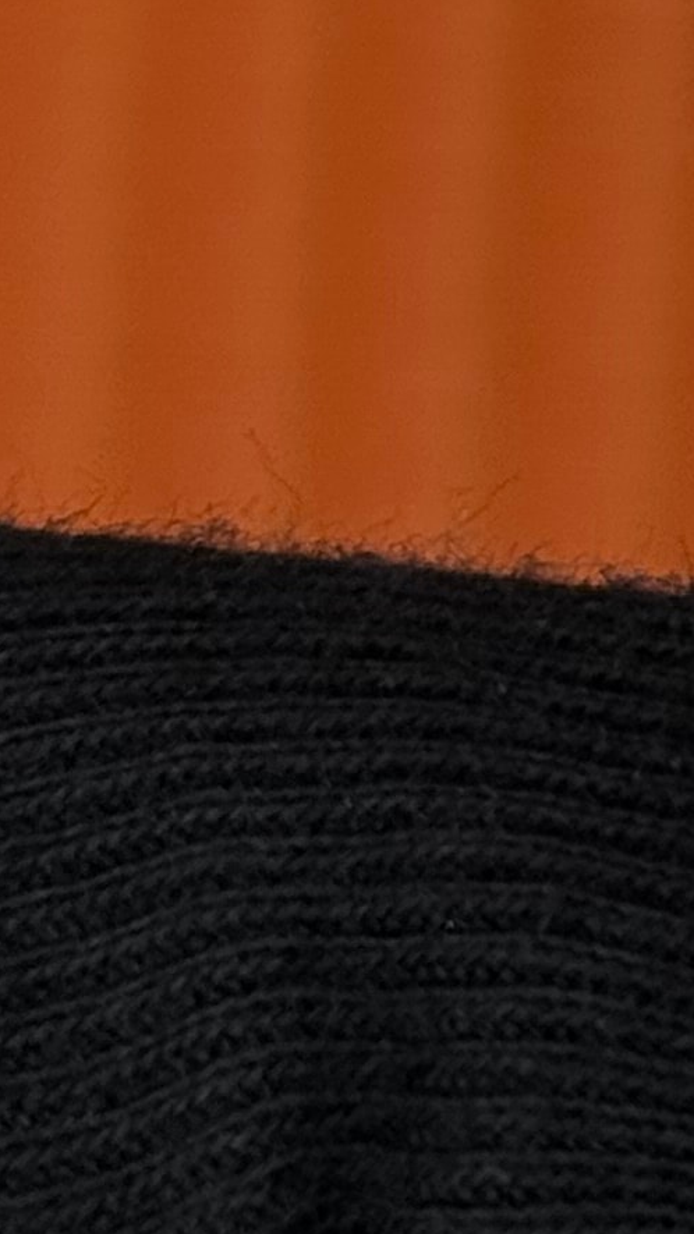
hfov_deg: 5.0
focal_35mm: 238
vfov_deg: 8.9
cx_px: 1678
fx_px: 7791
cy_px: -564
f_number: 1.78
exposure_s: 1/754
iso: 64
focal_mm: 6.76
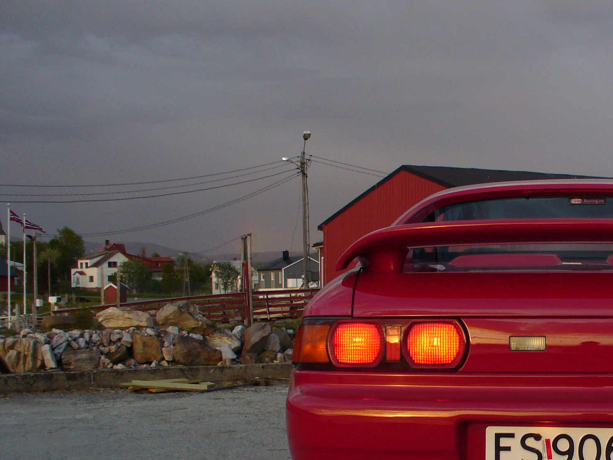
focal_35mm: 70
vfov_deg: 20.8
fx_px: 1240
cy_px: 369
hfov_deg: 26.8
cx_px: 549
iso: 80
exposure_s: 1/125
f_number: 2.8
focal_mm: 6.1
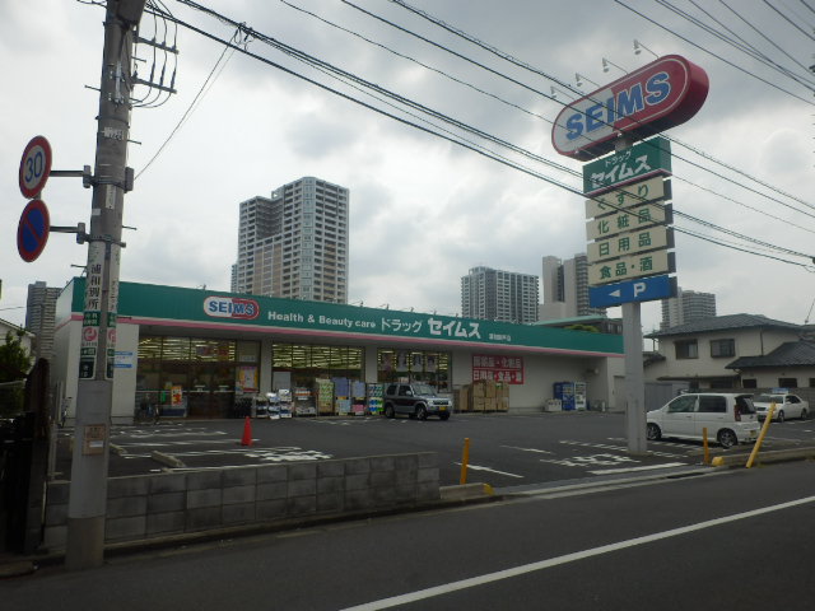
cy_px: 306
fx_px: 636
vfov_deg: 51.4
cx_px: 408
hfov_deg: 65.3
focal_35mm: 27
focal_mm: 4.8
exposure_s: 1/200
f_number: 8.4
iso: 80
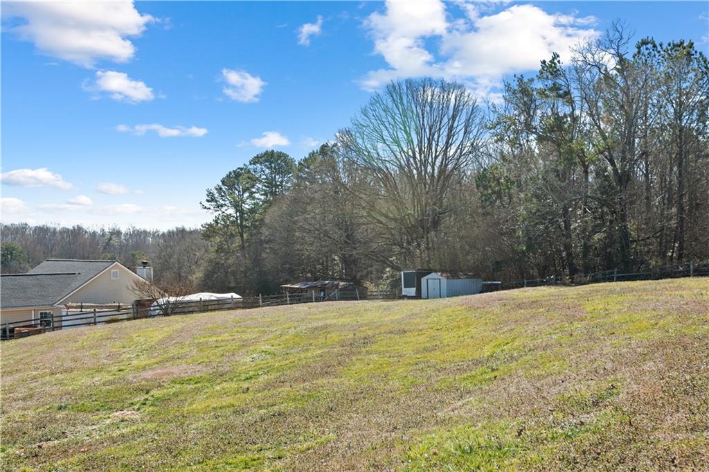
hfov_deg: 54.5
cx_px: 354
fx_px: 689
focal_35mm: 35
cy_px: 236
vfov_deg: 37.8
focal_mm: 35
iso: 250
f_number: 8
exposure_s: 1/500
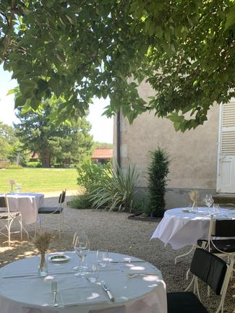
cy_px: 204
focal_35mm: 36
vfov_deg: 50.6
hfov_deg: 39.7
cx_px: 116
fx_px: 326
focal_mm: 4.25
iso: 25
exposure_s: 1/127
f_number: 1.8
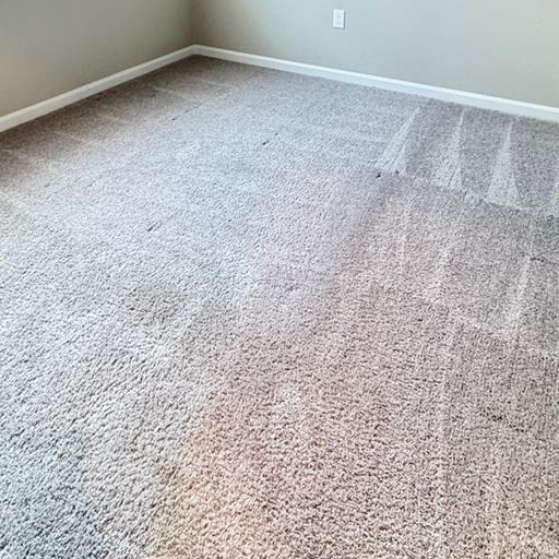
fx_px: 530
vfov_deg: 47.6
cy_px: 20
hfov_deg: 55.6
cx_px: 274
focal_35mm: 29
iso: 500
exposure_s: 1/60
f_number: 2.2
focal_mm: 2.22
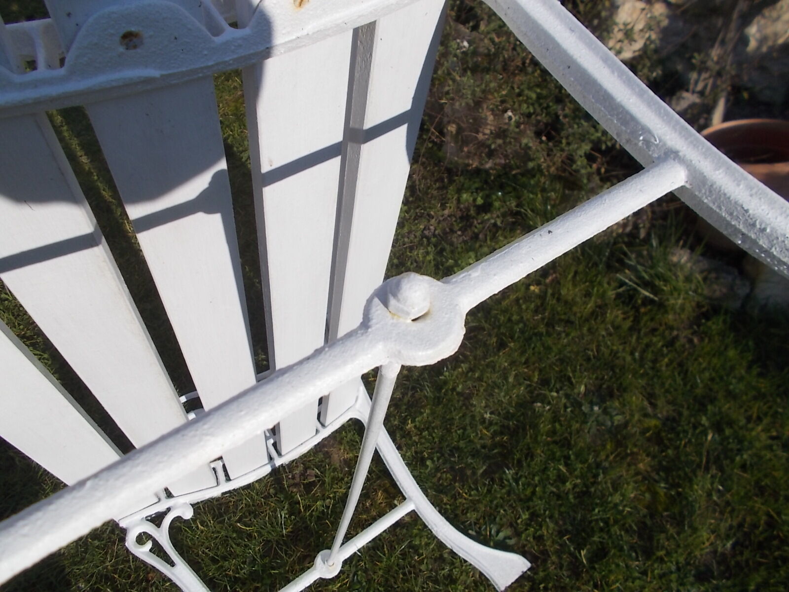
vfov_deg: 53.1
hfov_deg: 67.3
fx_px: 593
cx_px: 394
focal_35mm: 26
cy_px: 296
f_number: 8
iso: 80
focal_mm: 4.6
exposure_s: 1/250
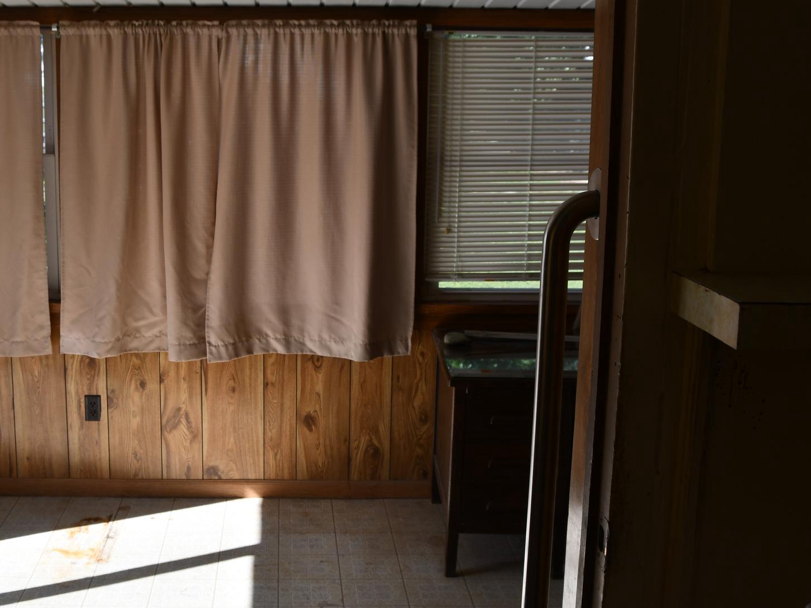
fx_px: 1148
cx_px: 304
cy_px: 320
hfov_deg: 38.7
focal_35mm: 49
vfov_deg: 29.7
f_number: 6.3
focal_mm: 24
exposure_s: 1/250
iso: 200
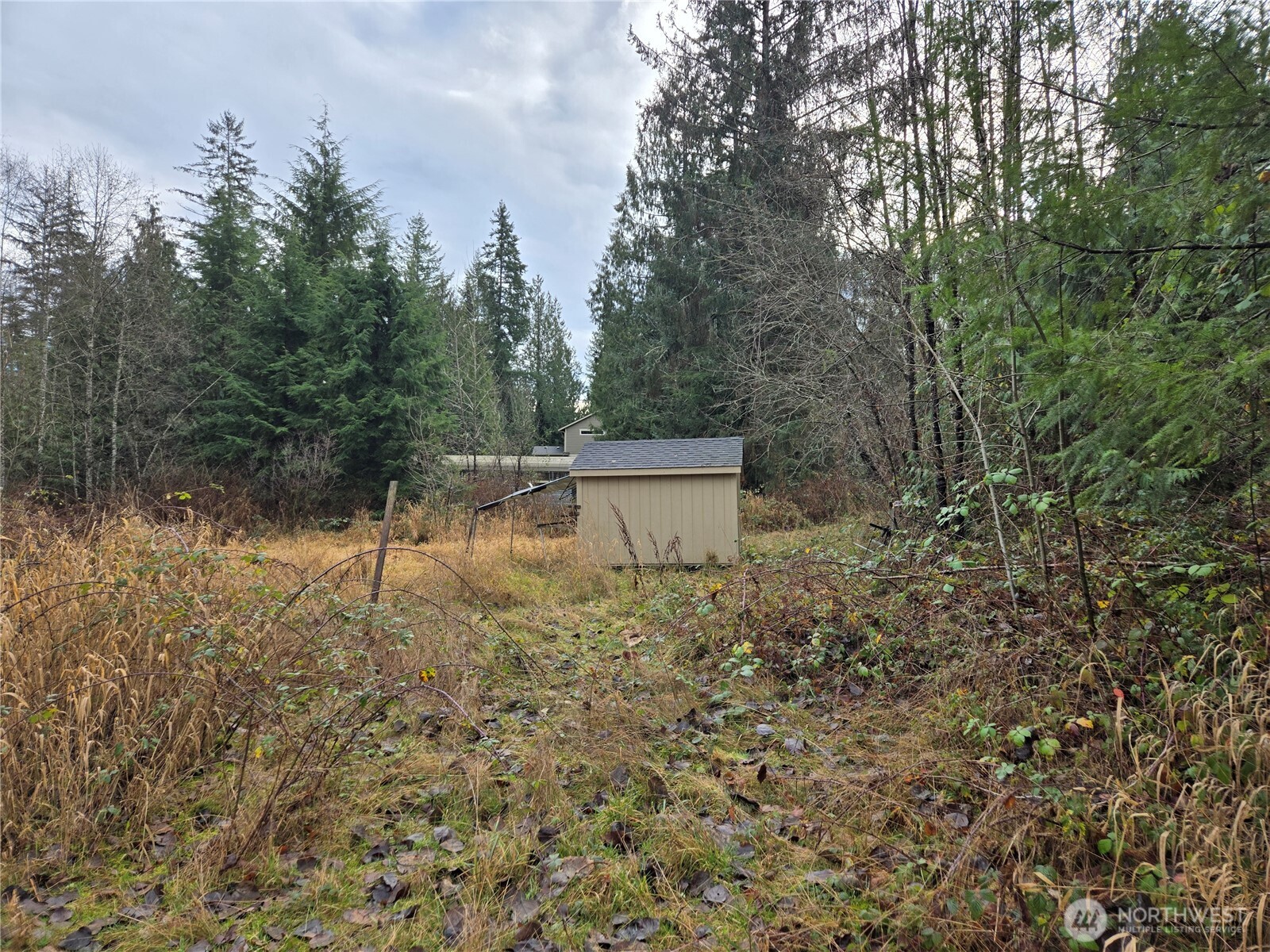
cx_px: 635
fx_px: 844
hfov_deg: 73.9
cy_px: 476
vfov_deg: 58.9
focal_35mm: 23
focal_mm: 5.4
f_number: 1.8
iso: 25
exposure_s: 1/838
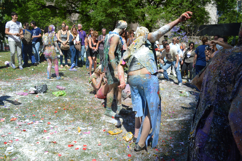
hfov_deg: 62.0
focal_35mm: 30
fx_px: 201
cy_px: 80
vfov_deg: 43.5
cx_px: 121
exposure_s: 1/250
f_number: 8
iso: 100
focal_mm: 20
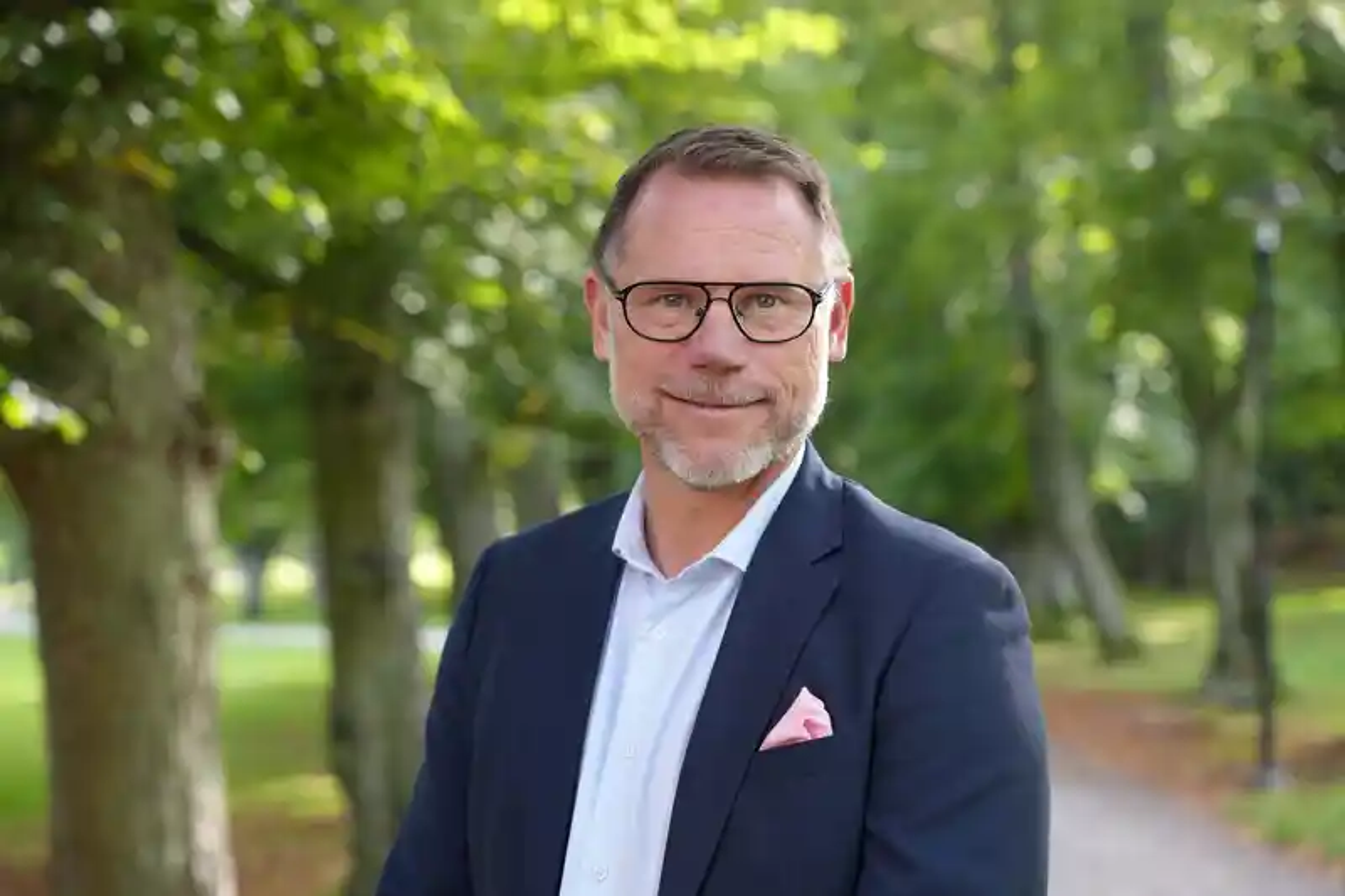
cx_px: 672
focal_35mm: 70
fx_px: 2615
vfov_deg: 19.4
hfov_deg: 28.8
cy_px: 448
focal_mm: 70
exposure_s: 1/160
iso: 400
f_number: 4
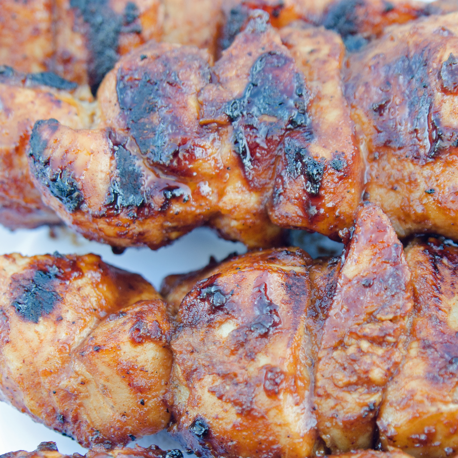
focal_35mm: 121
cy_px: 313
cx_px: 336
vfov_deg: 14.4
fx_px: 1811
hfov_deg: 14.4
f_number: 4
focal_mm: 44
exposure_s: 1/60
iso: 450
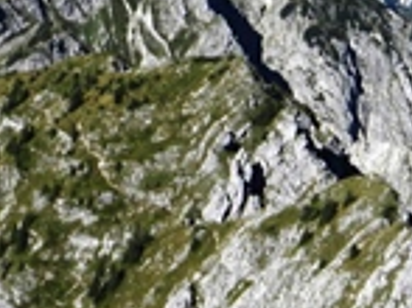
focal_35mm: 144
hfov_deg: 13.6
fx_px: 1712
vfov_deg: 9.9
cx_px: 362
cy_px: -190
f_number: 7.6
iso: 160
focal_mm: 5.9
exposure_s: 1/640
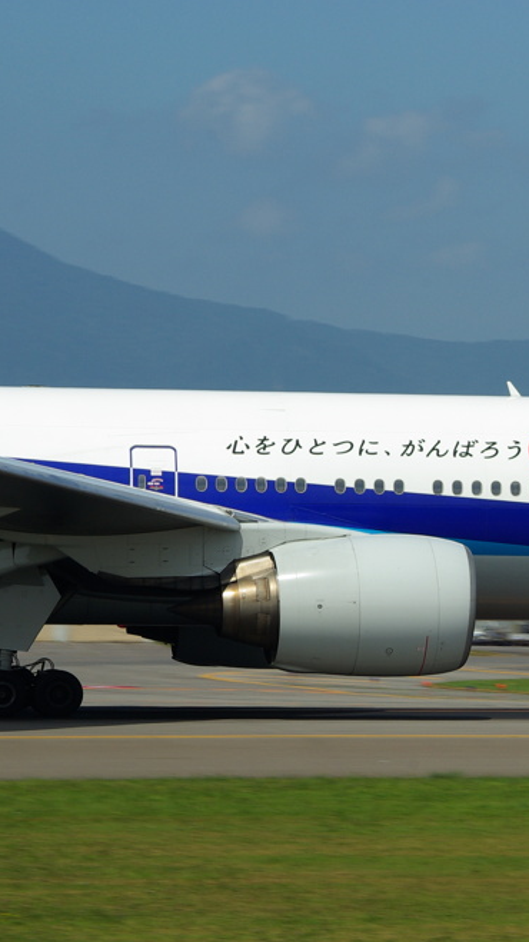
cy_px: 474
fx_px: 6413
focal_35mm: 257
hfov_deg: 4.7
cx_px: 638
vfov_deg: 8.4
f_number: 13
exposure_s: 1/160
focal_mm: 105
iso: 100
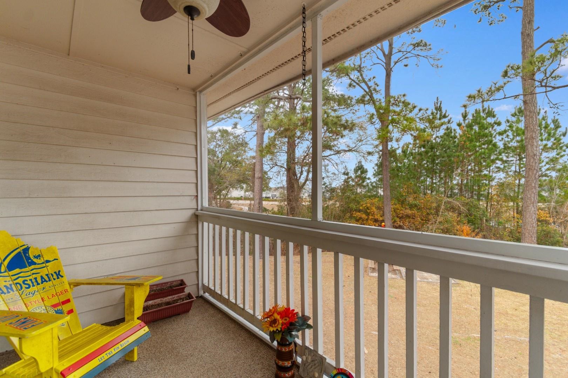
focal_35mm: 15
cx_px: 284
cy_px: 189
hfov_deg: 100.4
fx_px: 237
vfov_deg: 77.3
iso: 100
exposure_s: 1/30
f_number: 4.5
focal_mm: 10
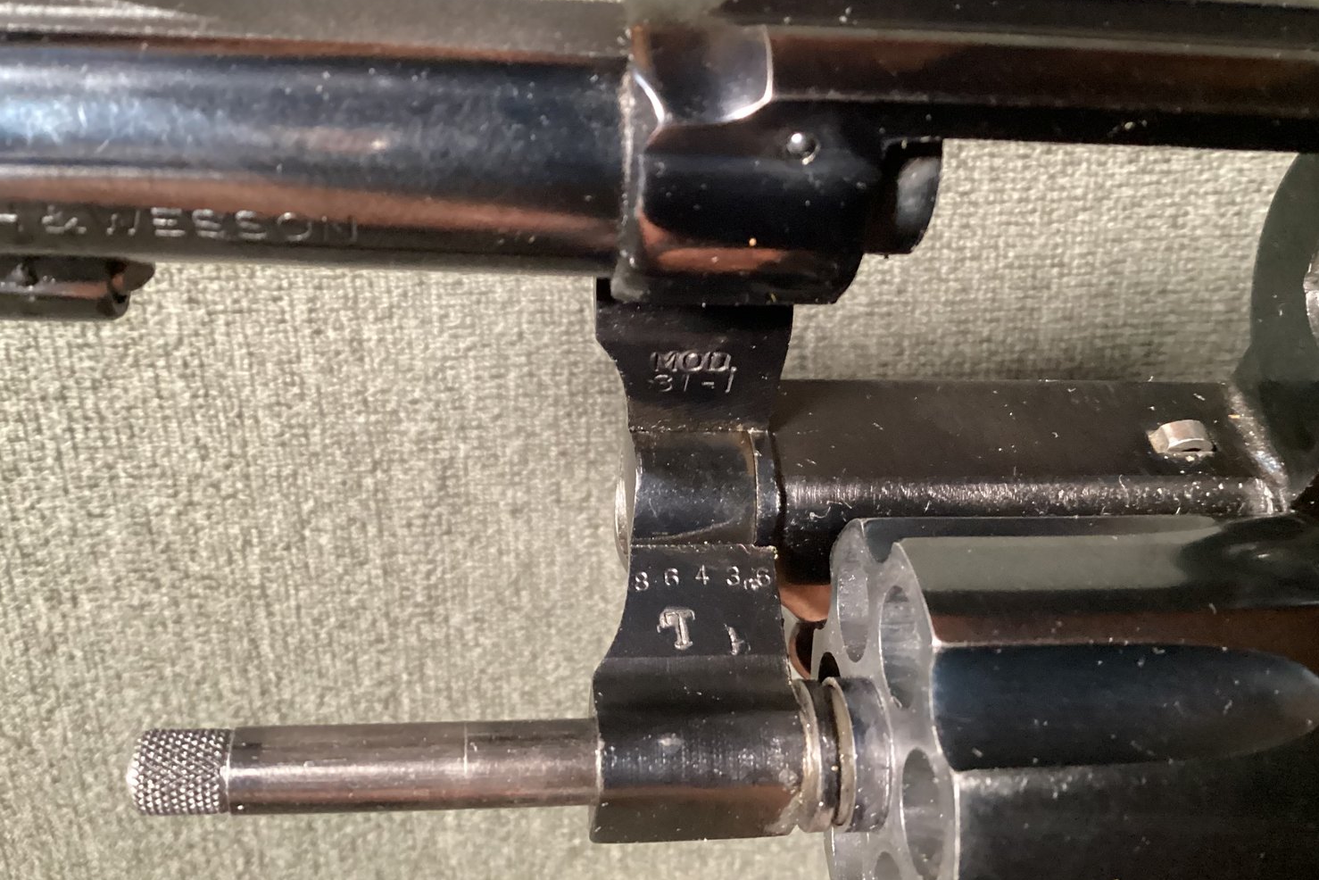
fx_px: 1209
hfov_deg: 57.2
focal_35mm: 33
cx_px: 647
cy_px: 382
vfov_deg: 39.9
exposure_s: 1/30
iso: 640
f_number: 2.4
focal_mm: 3.3
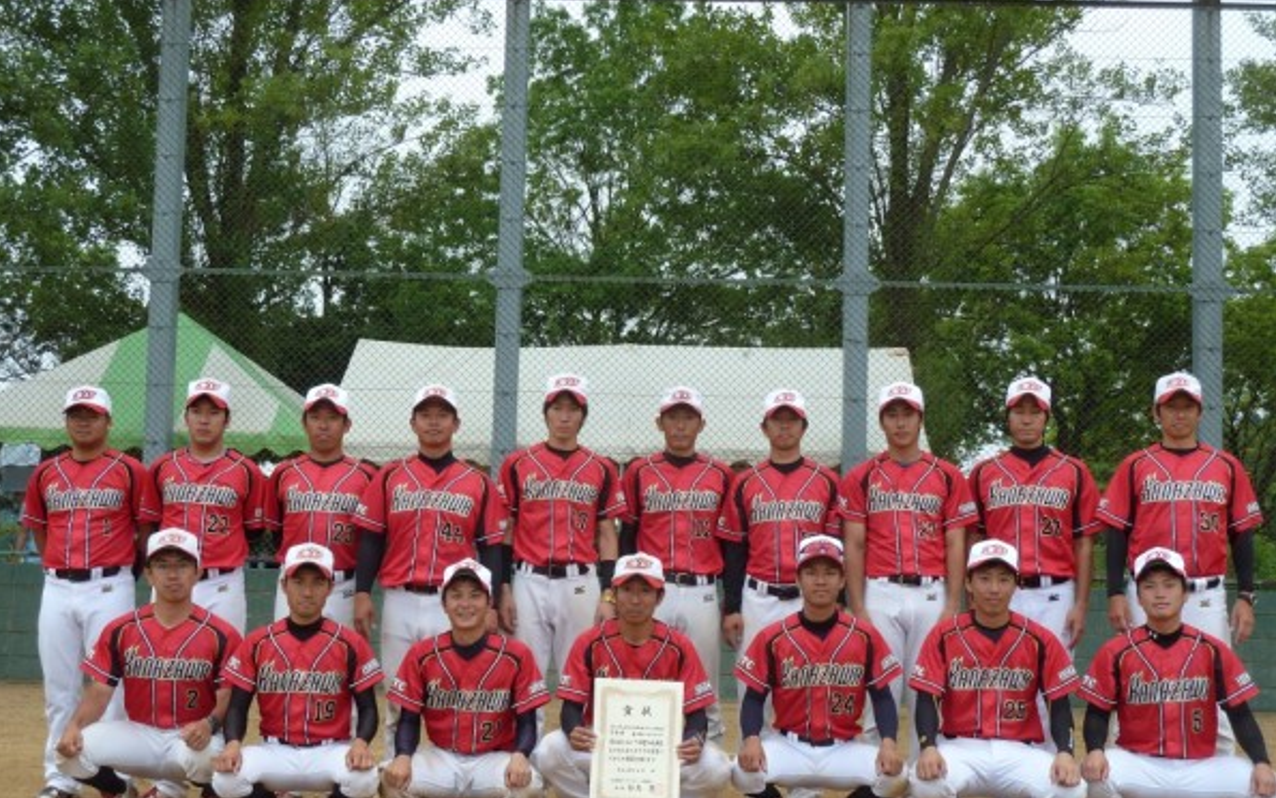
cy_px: 466
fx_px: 1635
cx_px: 635
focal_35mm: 47
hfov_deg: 42.6
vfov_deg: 27.4
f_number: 4
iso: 80
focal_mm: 7.3
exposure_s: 1/125
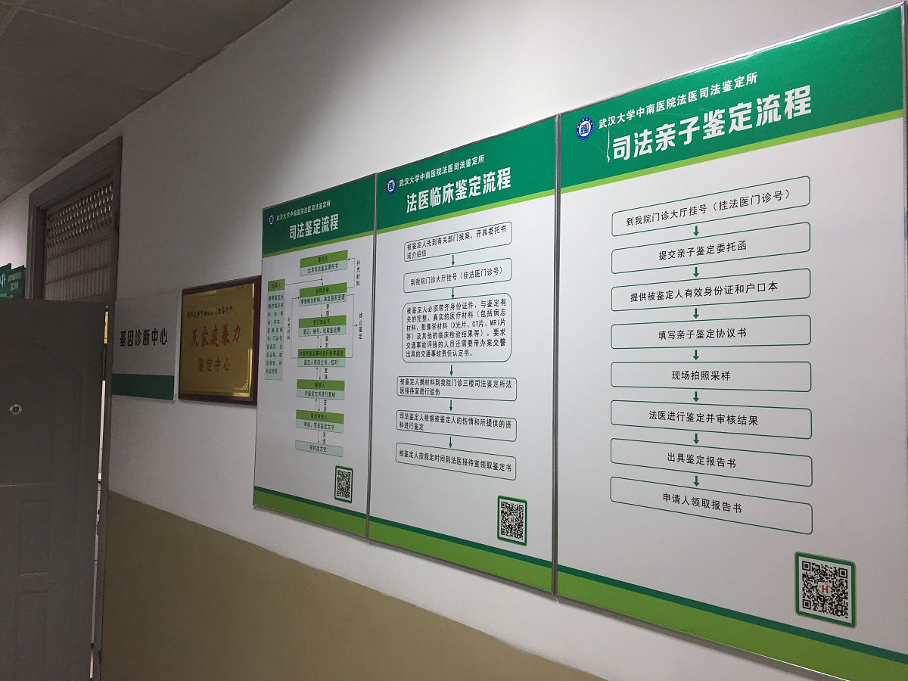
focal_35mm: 29
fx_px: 761
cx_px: 454
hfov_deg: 61.7
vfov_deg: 48.2
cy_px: 340
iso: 125
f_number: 2.2
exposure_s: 1/33
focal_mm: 4.15
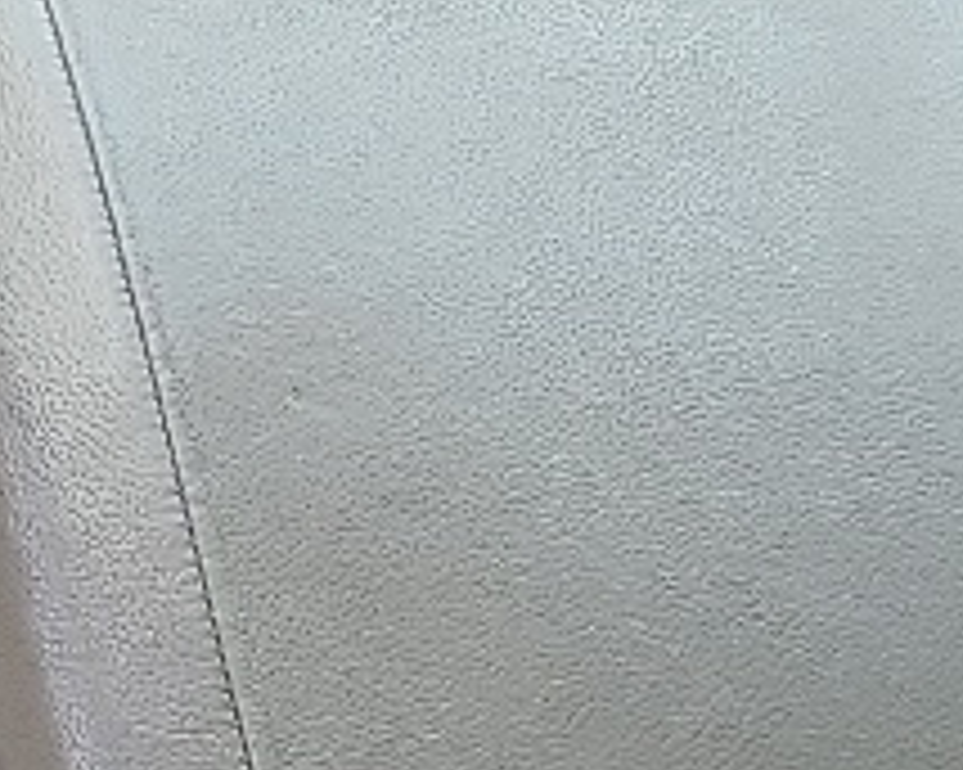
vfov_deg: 7.9
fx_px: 5413
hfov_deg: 10.1
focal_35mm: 190
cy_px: -585
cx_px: -36
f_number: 1.5
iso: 50
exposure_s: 1/345
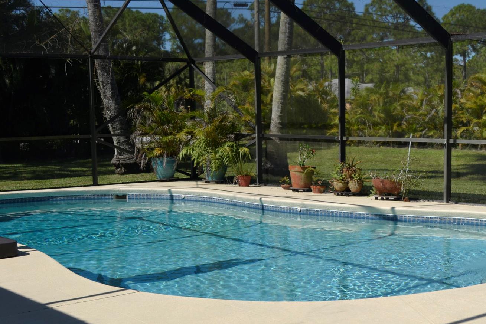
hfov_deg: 32.4
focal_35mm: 61
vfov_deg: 22.2
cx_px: 350
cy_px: 221
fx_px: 824
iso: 100
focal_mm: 26
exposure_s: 1/200
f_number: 9
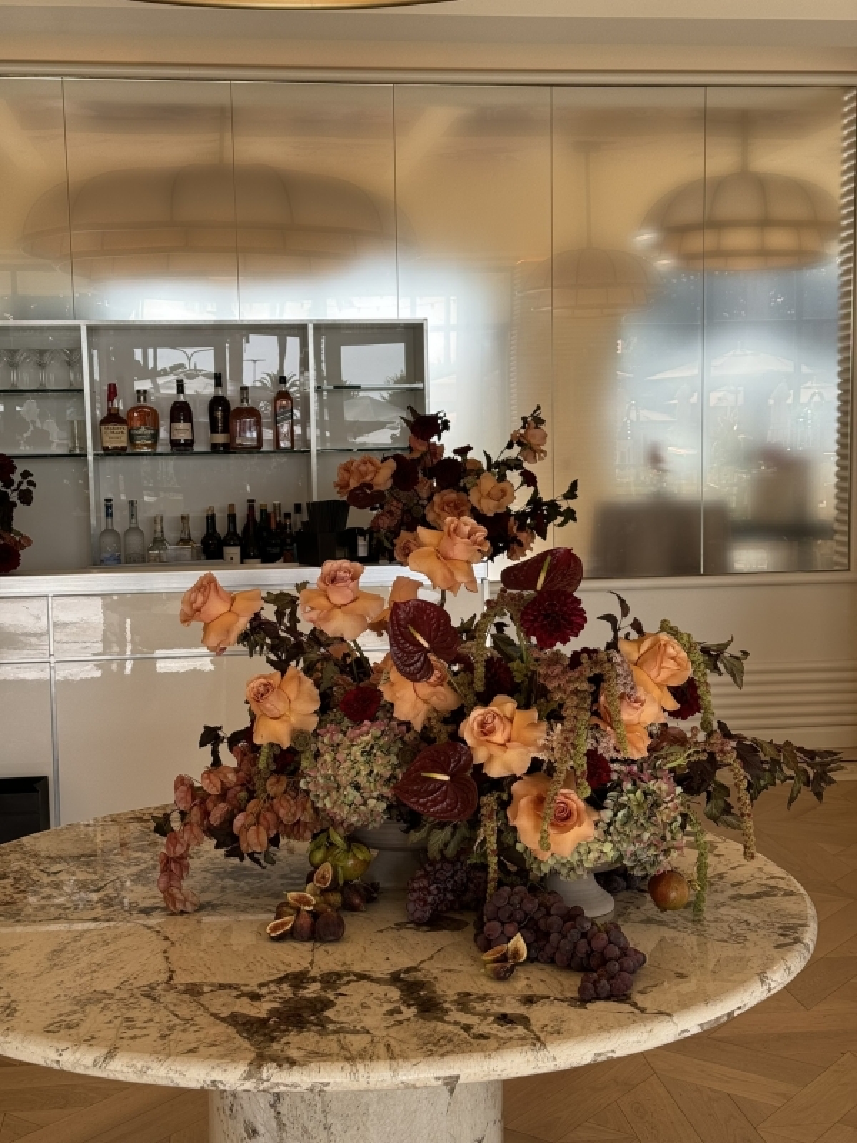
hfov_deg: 30.3
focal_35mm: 48
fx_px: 1584
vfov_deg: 39.7
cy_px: 572
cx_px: 428
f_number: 1.78
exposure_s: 1/685
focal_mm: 6.76
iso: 64
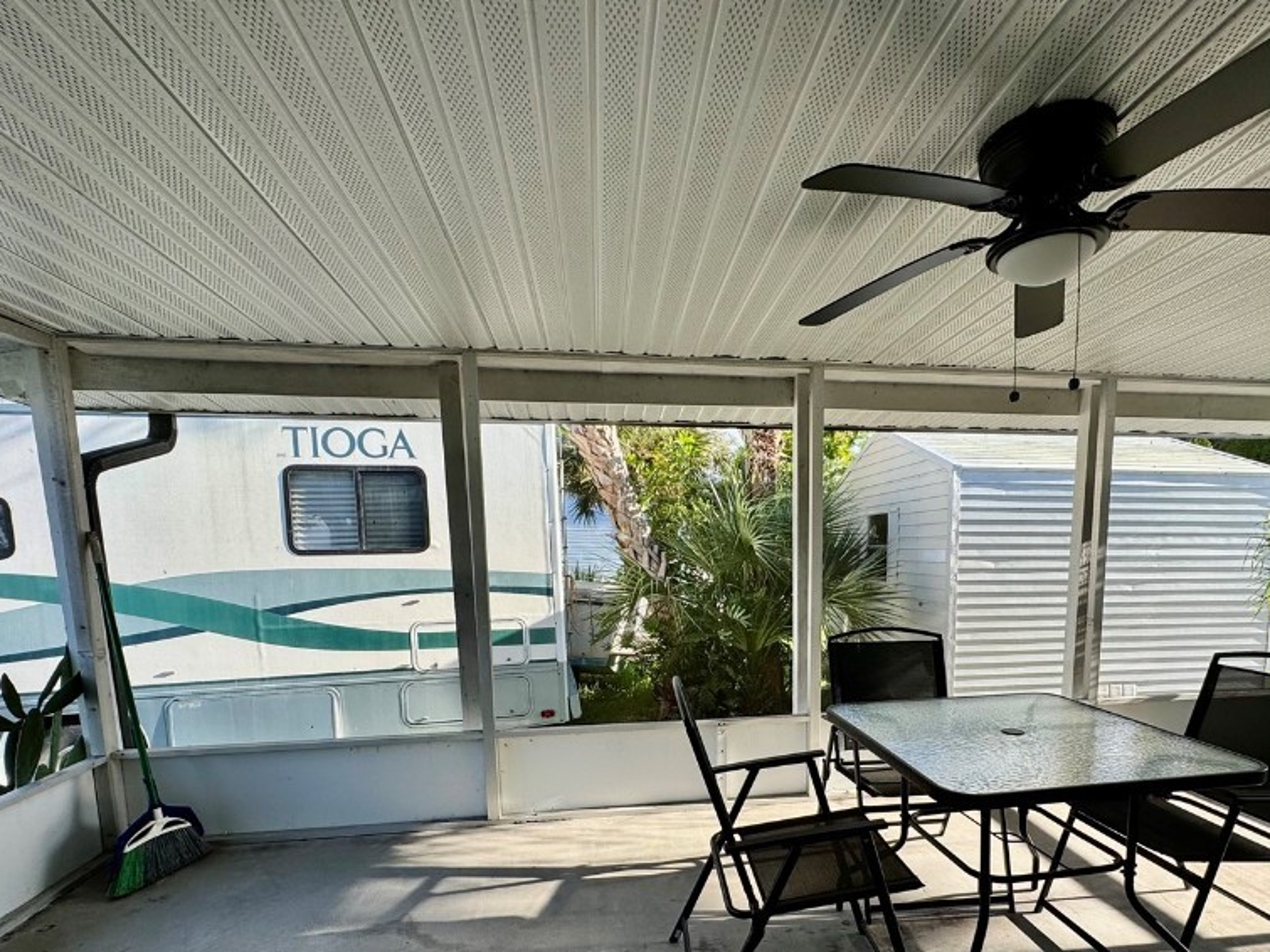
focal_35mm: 19
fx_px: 697
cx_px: 718
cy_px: 626
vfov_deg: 67.0
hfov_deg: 84.2
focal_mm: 2.22
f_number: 2.2
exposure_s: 1/337
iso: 40
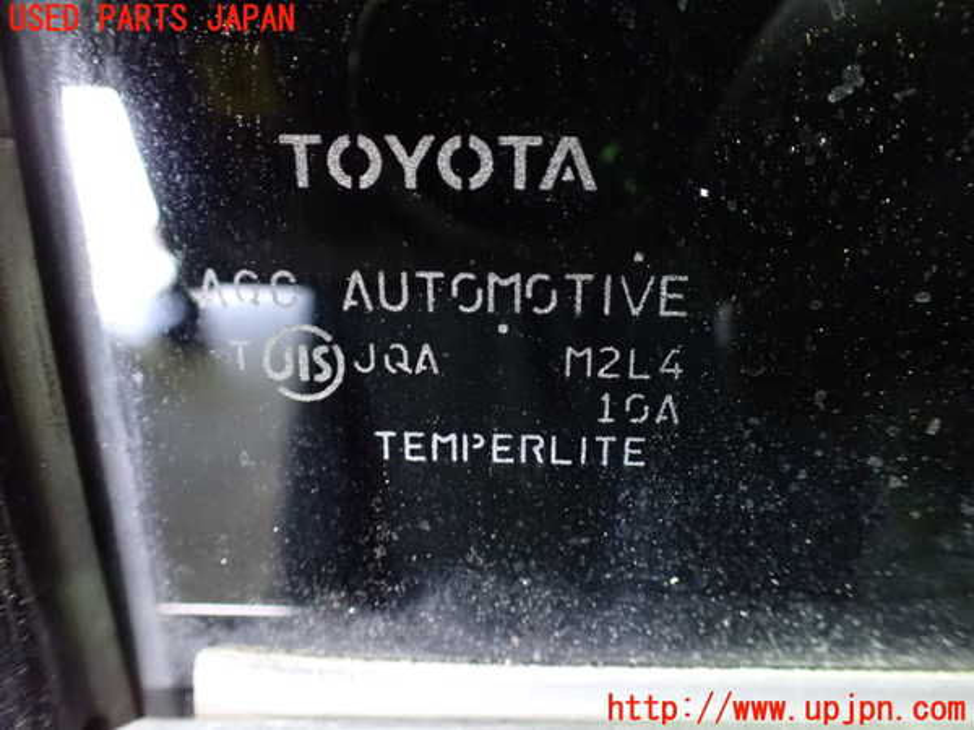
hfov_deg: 60.0
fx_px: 844
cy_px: 365
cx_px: 487
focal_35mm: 30
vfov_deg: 46.8
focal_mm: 5.4
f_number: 2.3
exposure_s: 1/15
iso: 1600
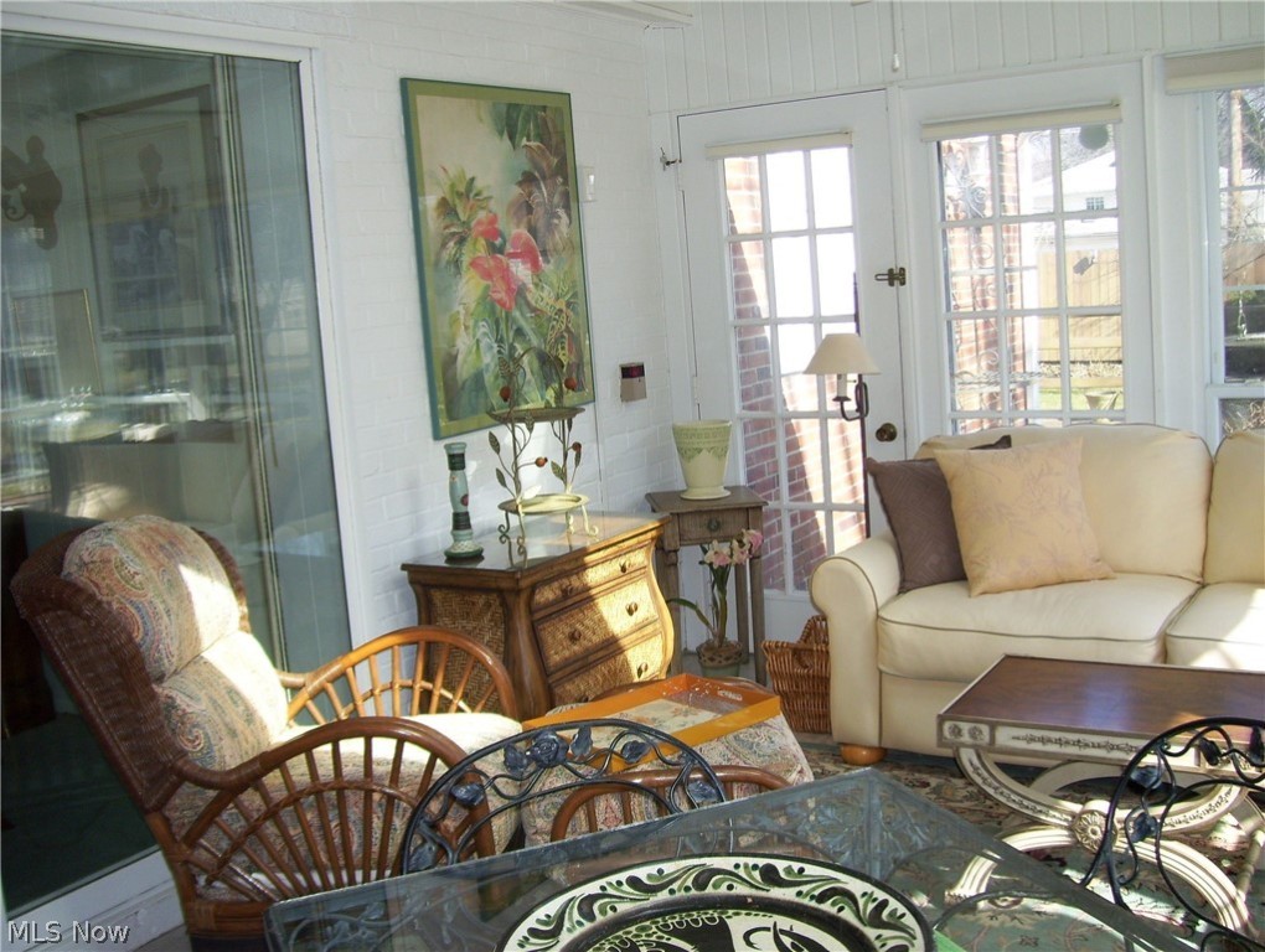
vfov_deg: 39.7
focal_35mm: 36
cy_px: 476
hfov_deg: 51.3
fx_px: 1317
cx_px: 632
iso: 80
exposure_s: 1/160
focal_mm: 6
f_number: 2.7
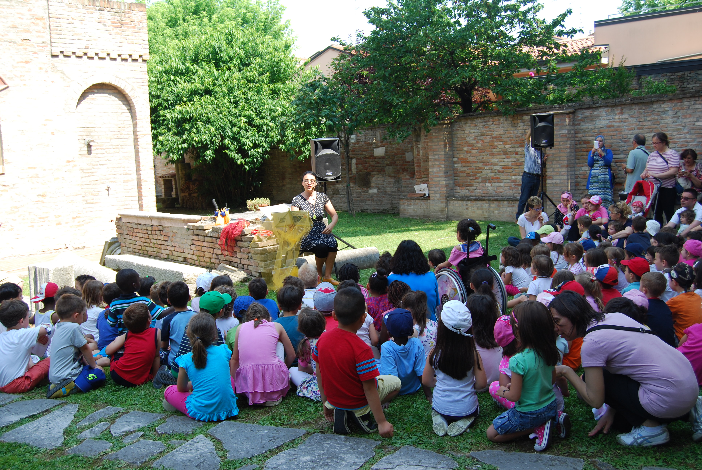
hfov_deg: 55.0
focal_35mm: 34
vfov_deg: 38.5
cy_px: 235
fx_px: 674
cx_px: 351
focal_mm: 23
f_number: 5.6
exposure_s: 1/125
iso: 110
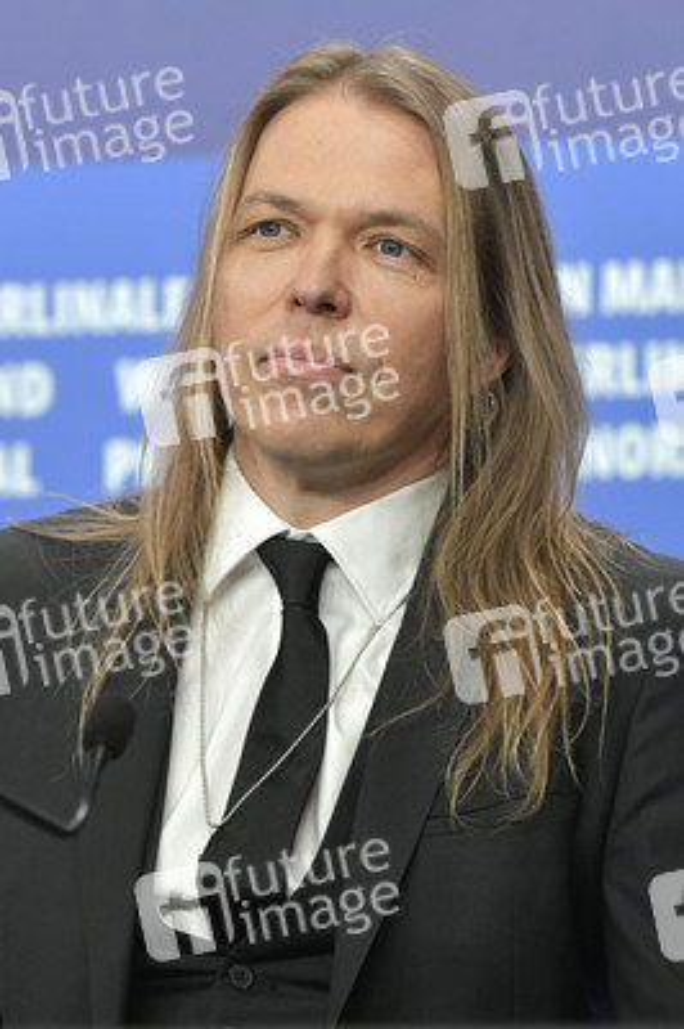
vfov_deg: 14.7
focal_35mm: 140
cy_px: 514
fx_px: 3997
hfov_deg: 9.8
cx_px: 342
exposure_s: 1/200
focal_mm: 140
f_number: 5.6
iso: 2500
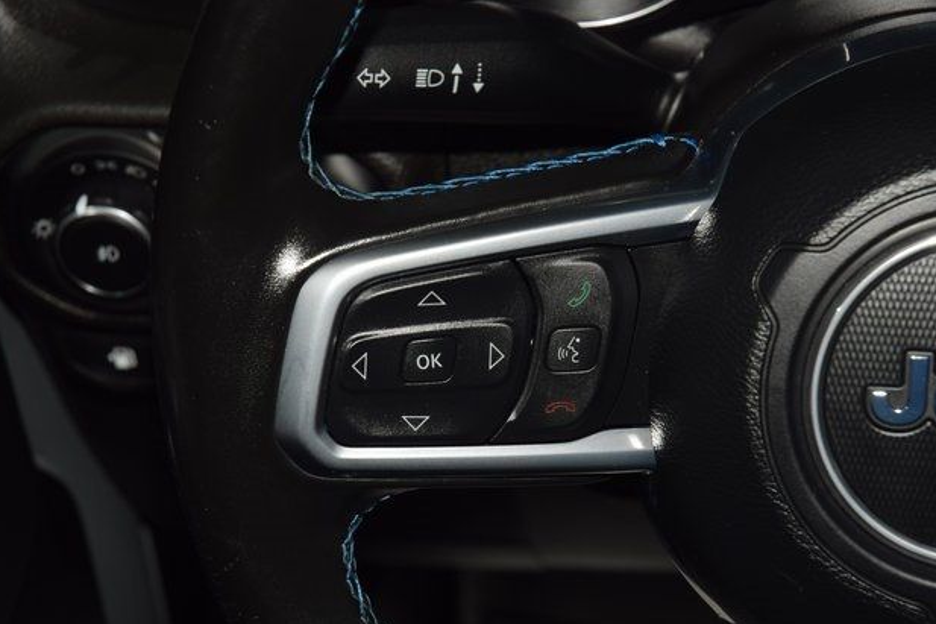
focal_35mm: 109
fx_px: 2833
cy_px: 323
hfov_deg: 18.8
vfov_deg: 12.6
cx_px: 479
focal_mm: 70
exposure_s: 1/125
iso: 100
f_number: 8
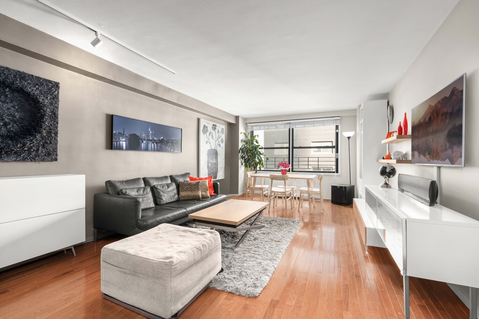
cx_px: 240
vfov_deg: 73.7
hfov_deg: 96.7
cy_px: 160
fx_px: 213
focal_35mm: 16
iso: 400
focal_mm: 16
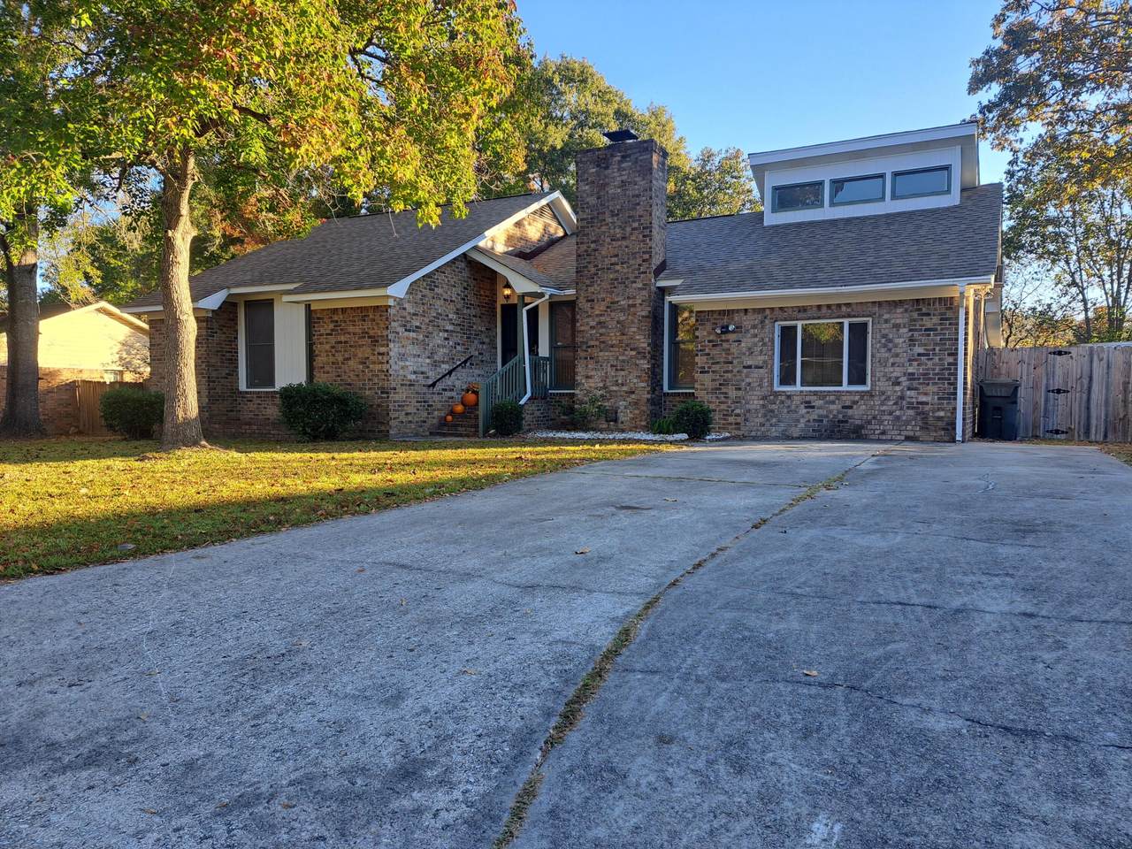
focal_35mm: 24
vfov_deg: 56.8
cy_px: 424
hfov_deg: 71.6
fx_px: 785
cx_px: 566
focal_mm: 5.23
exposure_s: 1/256
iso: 50
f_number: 1.8
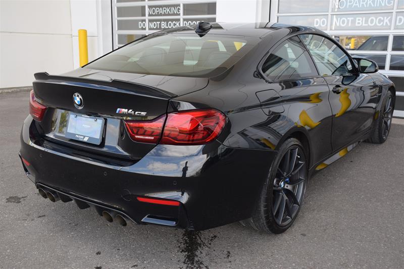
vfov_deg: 34.2
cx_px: 202
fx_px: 438
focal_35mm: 39
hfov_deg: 49.6
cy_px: 134
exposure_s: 1/200
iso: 400
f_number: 7.1
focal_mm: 26
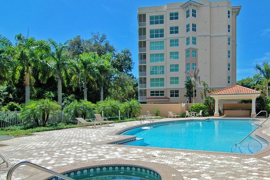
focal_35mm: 26
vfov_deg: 49.1
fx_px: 195
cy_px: 112
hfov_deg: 68.1
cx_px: 172
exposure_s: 1/400
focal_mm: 12
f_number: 10
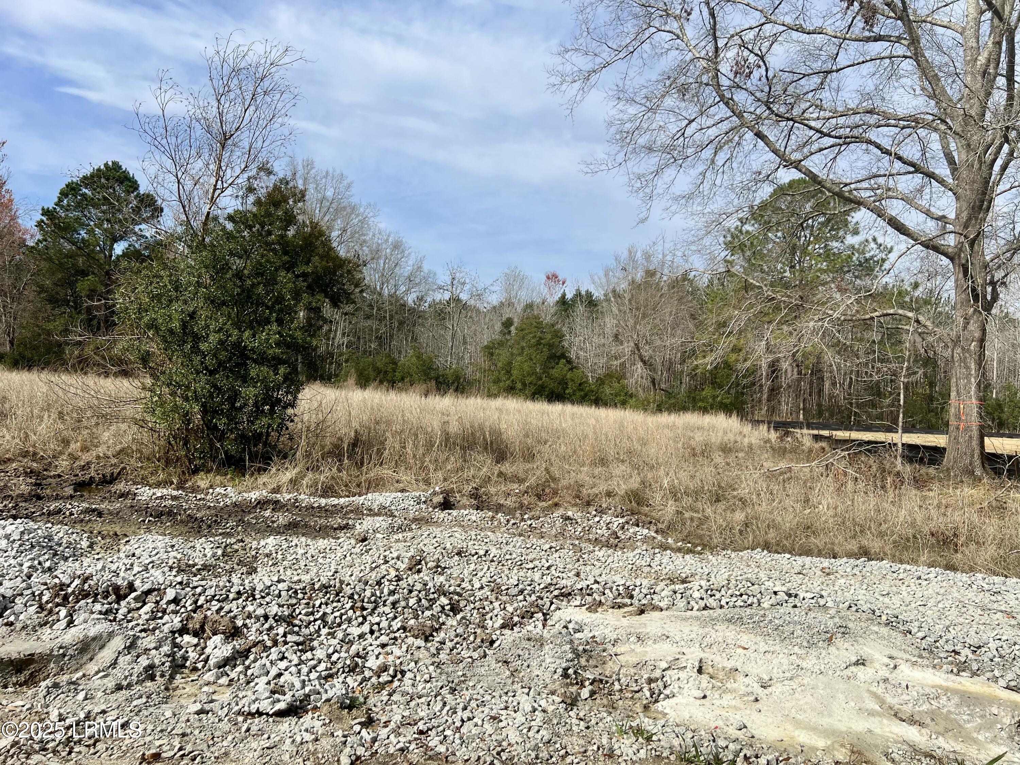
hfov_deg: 67.3
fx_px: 766
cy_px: 382
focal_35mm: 26
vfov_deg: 53.1
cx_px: 510
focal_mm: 5.7
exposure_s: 1/5587
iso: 50
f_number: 1.5
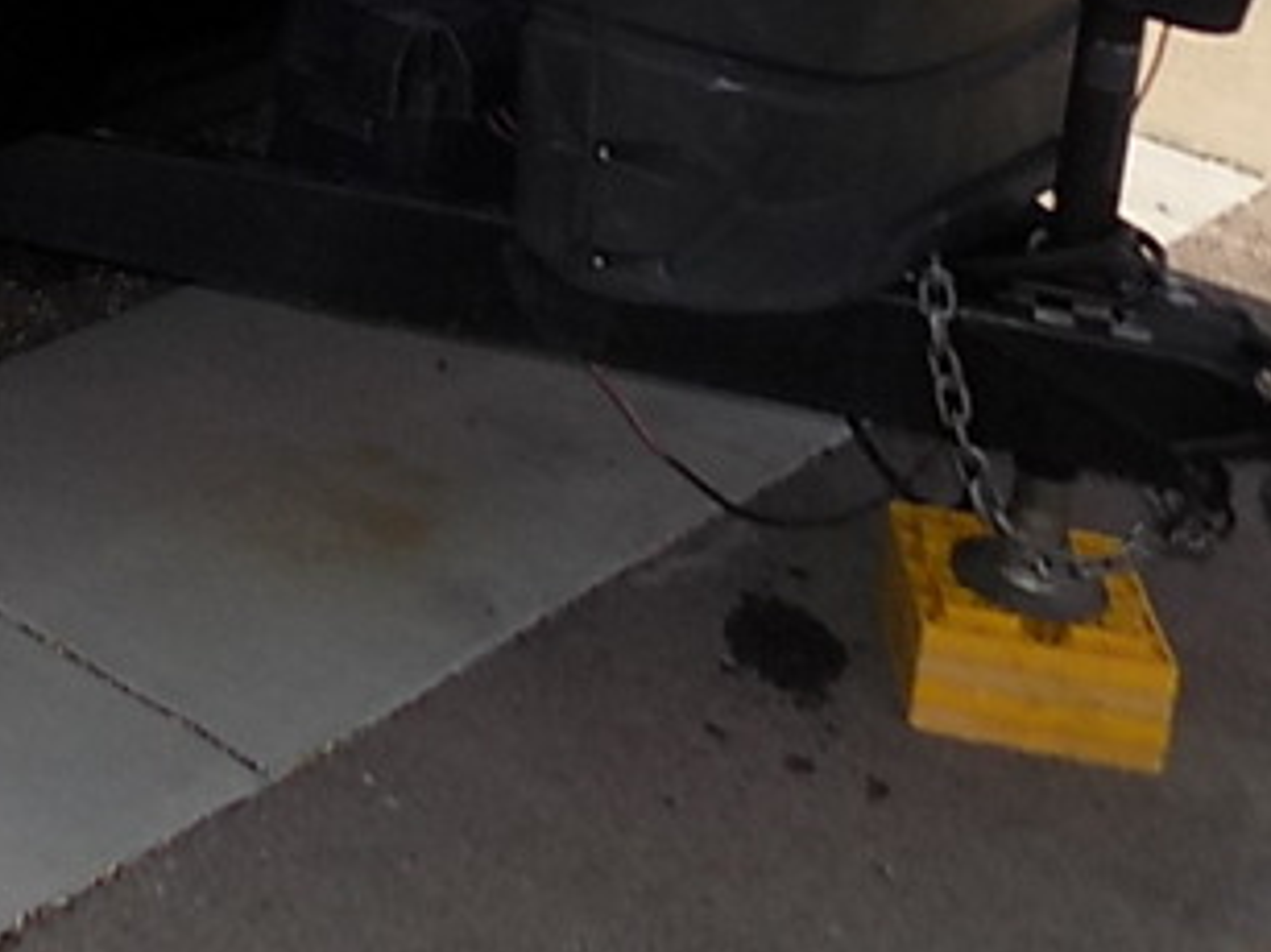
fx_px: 2753
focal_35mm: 75
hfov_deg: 23.9
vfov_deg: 17.4
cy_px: -542
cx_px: -219
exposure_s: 1/500
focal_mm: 4
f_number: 3.1
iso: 80
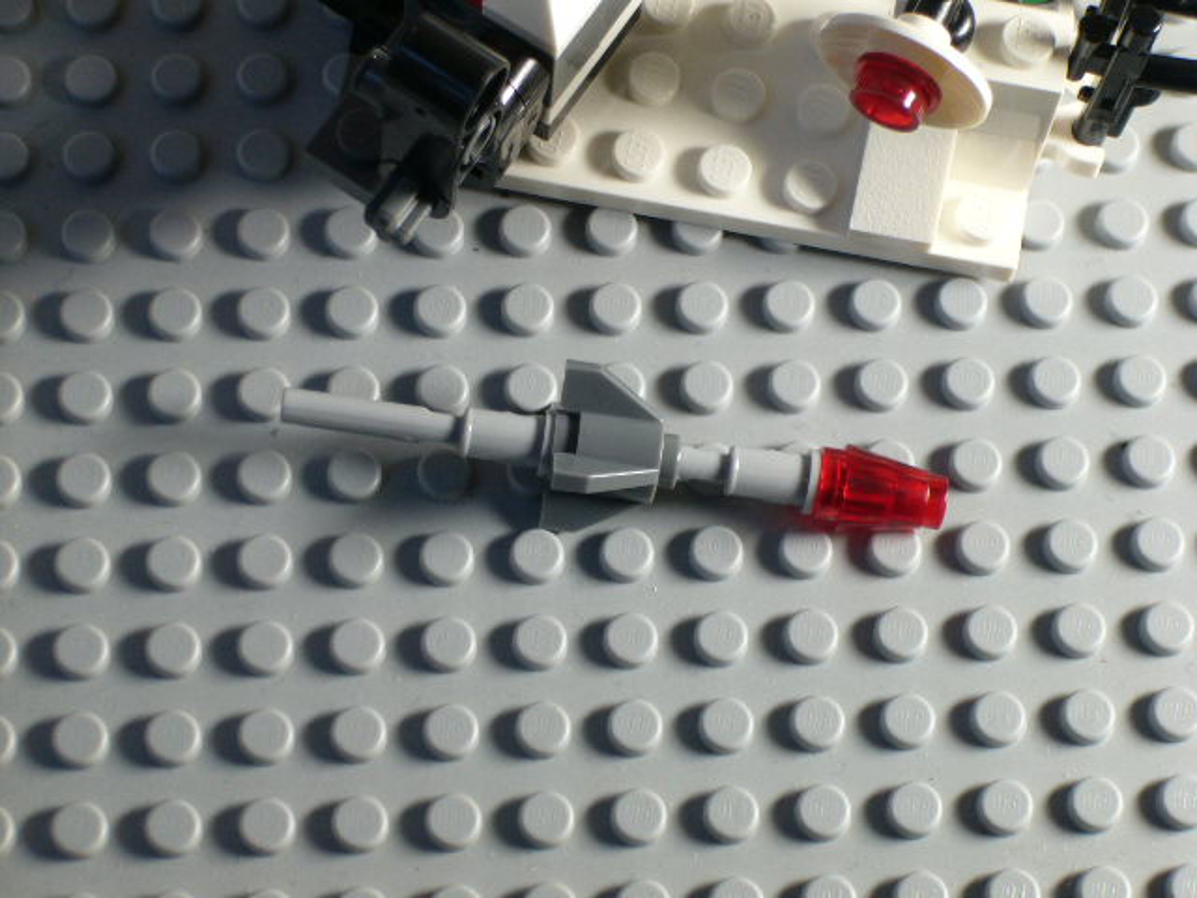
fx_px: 3631
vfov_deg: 14.1
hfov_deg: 18.7
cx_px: 598
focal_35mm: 105
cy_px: 449
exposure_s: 1/20
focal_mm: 17.4
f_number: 5
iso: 100
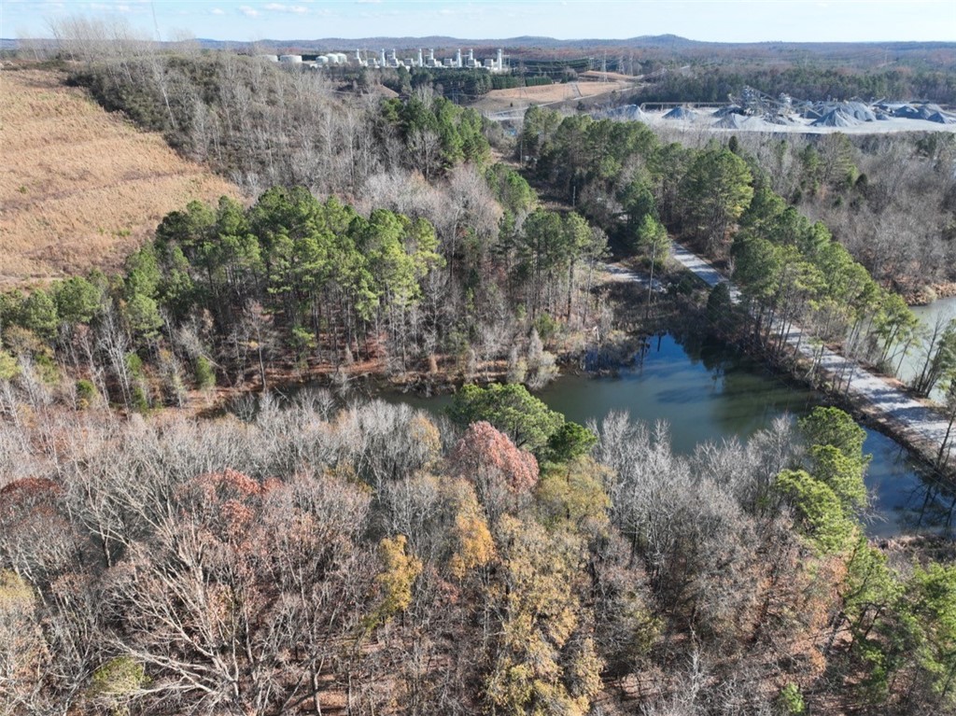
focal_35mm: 24
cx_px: 478
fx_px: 663
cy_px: 358
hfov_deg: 71.6
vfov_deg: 56.8
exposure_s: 1/200
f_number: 2.8
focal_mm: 12.29
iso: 210
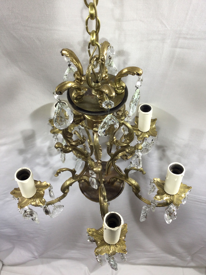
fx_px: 246
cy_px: 138
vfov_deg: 58.4
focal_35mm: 31
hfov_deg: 45.4
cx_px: 103
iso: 32
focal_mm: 3.3
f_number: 2.4
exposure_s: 1/50
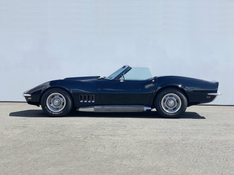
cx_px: 117
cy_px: 88
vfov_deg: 28.0
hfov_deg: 36.8
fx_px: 352
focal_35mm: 52
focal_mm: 6
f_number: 2.4
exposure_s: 1/631
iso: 16
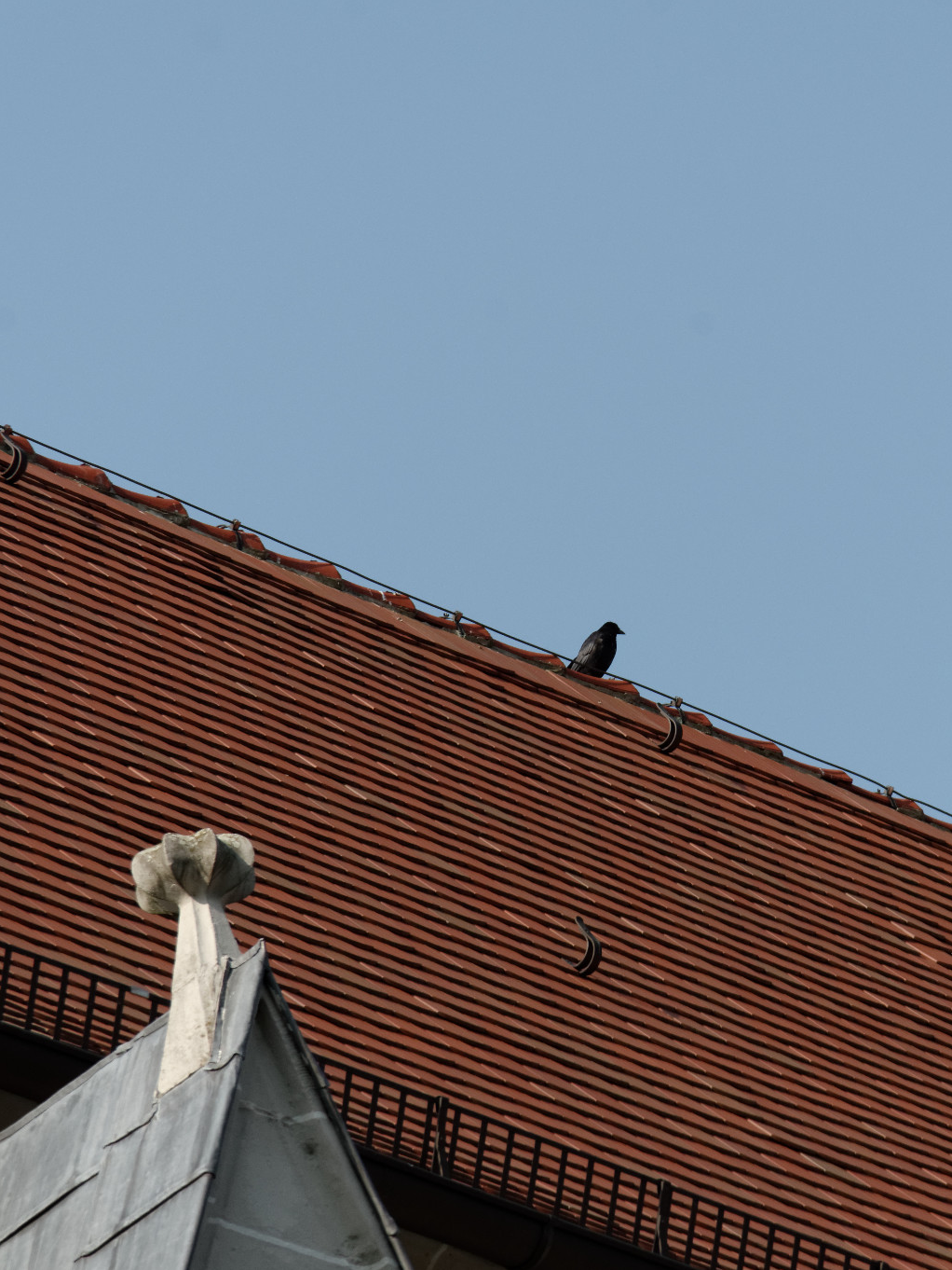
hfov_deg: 5.1
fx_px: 10704
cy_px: 635
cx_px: 603
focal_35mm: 292
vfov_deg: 6.8
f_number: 8
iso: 400
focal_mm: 135
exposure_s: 1/500
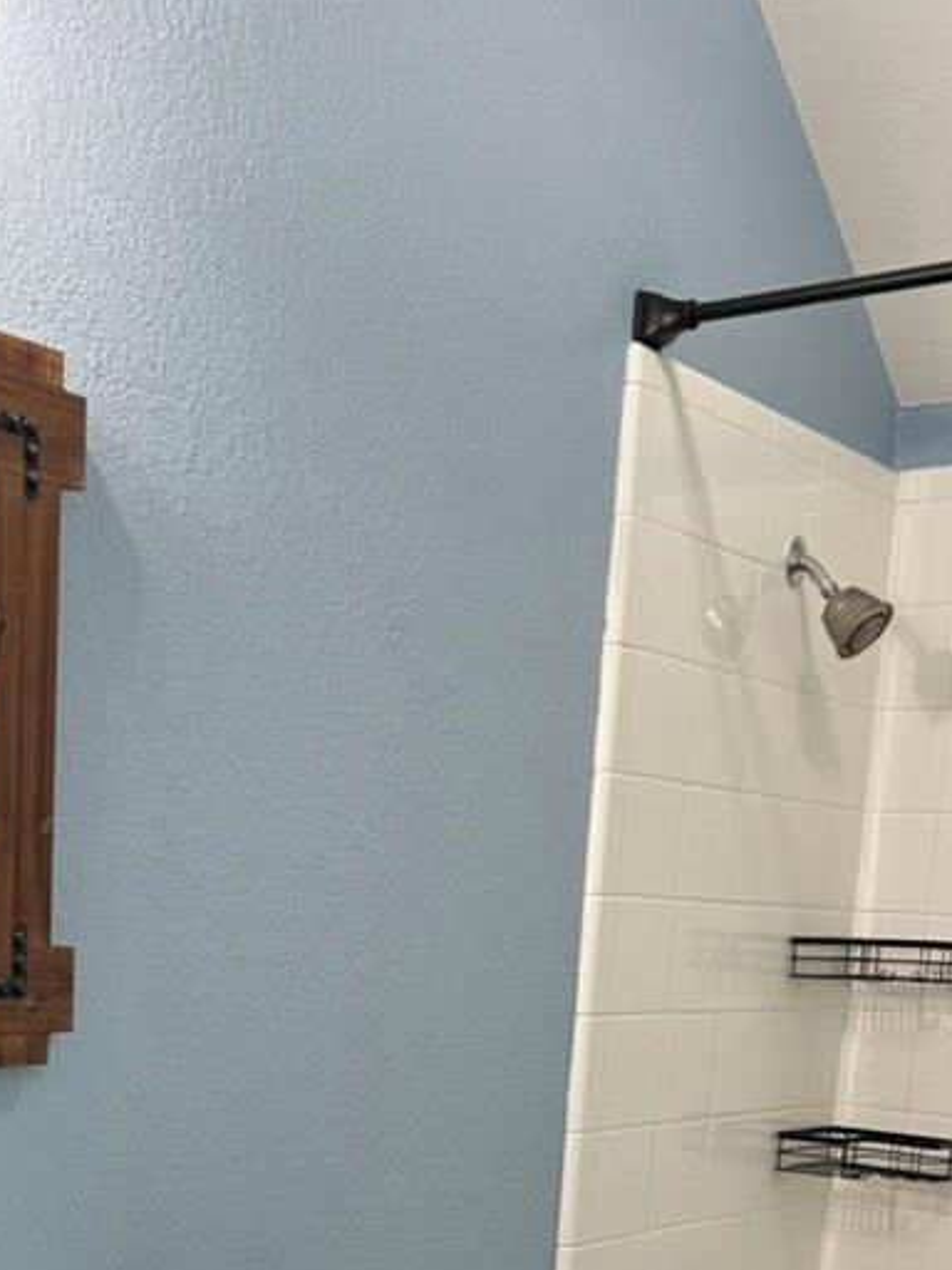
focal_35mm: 52
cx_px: 325
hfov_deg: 27.9
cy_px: 1250
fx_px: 1907
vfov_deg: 33.8
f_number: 1.5
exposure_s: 1/120
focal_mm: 5.7
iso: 100
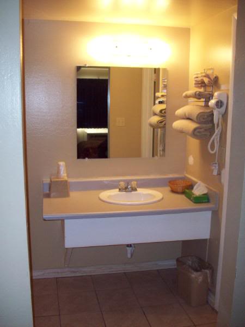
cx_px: 122
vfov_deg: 50.1
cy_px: 164
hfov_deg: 38.7
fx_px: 349
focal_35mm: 37
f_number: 2.8
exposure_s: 1/45
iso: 160
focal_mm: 6.2
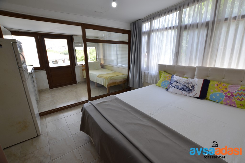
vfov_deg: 77.1
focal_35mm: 15
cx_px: 122
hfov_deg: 100.5
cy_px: 82
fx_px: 102
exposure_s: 1/60
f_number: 5.6
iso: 280
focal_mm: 10
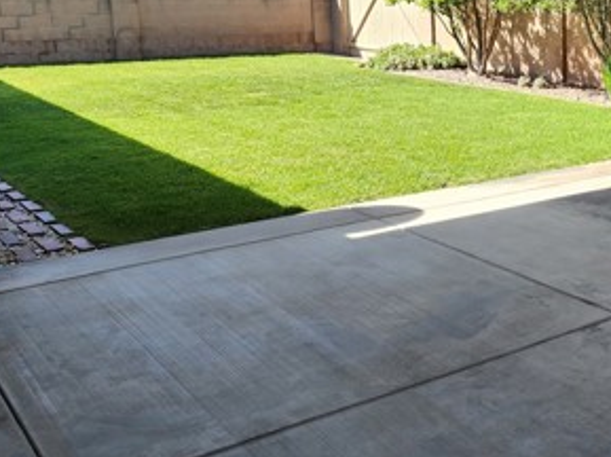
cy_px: 125
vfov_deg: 28.2
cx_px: 617
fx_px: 899
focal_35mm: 51
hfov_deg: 34.1
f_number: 1.8
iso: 12
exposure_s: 1/250
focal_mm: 6.4
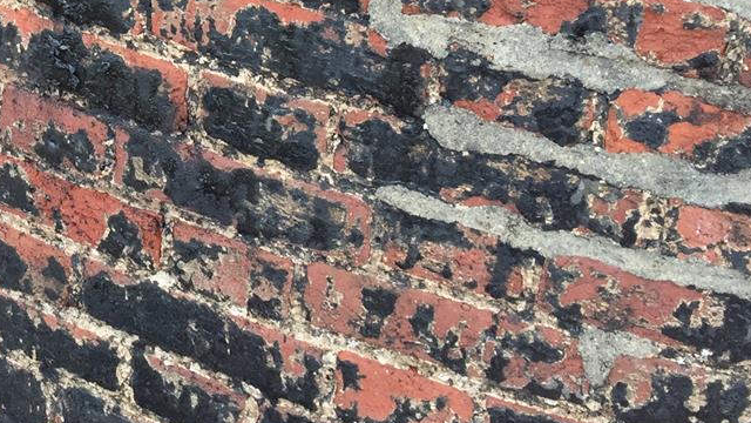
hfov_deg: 25.3
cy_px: -214
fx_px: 1573
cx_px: -31
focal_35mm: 79
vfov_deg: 14.3
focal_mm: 4.15
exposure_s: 1/273
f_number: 2.2
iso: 32
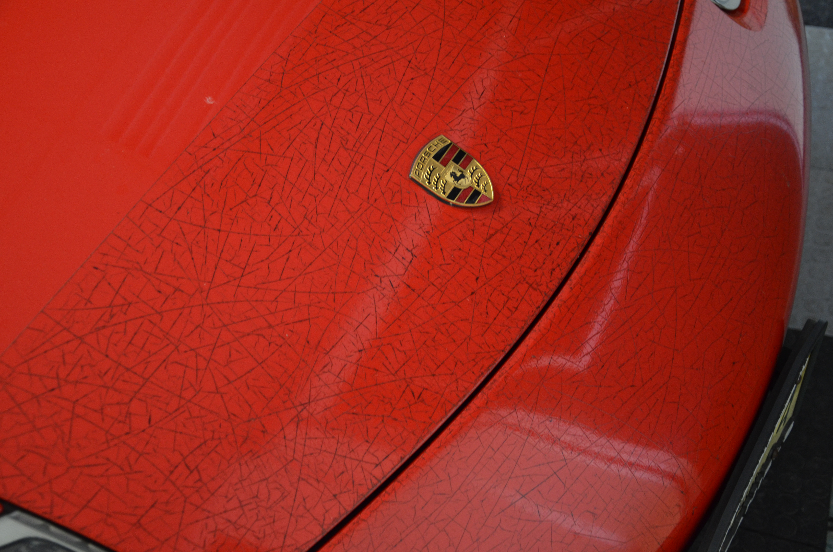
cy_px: 276
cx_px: 416
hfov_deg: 35.1
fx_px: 1316
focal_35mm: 57
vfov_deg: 23.7
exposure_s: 1/30
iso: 900
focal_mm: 38
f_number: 4.5
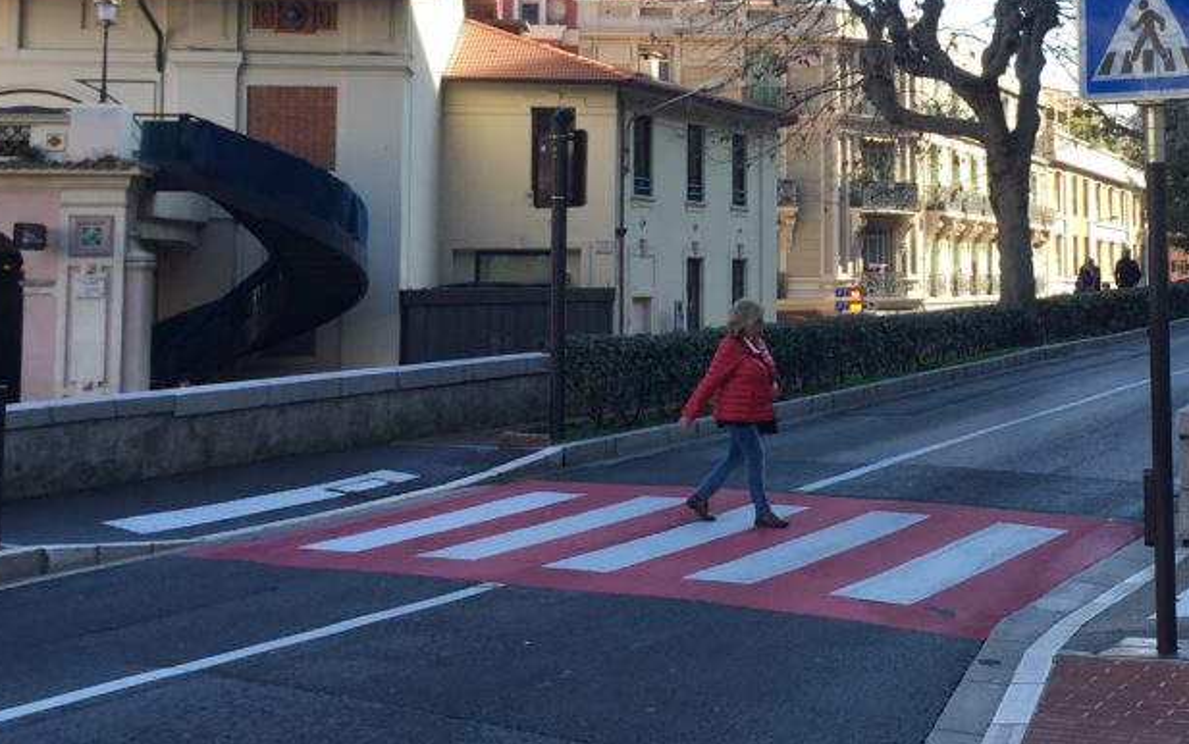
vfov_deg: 25.0
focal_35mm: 51
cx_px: 896
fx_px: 1653
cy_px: 160
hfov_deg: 38.5
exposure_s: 1/240
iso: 25
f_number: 2.2
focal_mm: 4.15
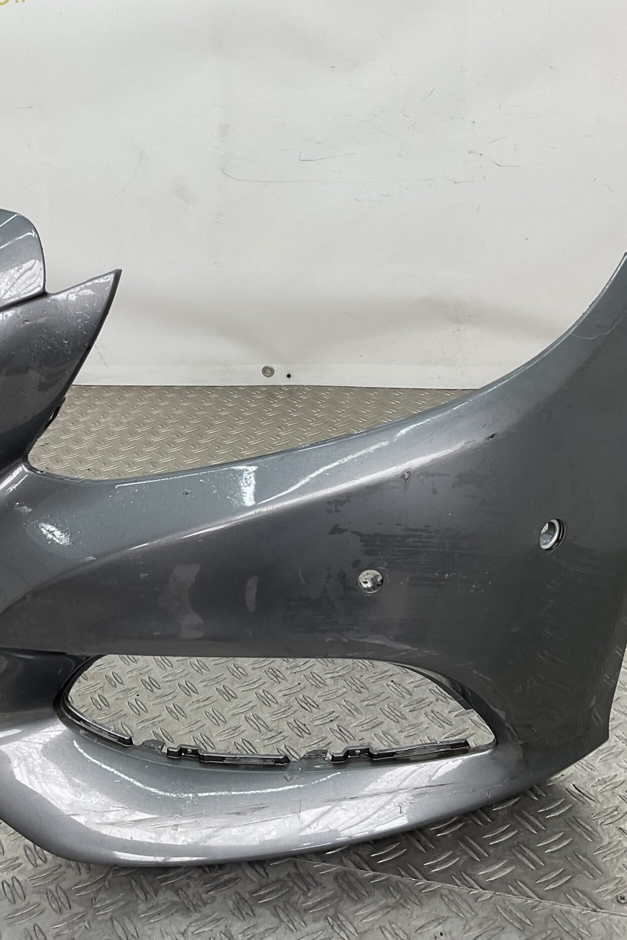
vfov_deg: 47.4
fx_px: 1071
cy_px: 470
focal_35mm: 41
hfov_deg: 32.0
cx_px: 148
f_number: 1.8
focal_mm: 3
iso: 20
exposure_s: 1/120
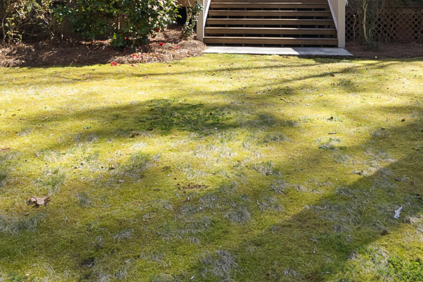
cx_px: 246
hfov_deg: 48.2
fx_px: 470
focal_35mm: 40
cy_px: 4
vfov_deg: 31.1
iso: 100
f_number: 7.1
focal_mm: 12
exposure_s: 1/30
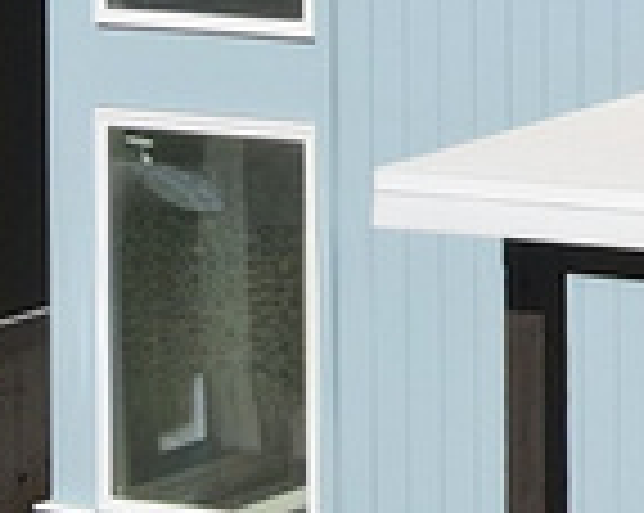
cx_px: 1446
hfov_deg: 10.3
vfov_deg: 9.0
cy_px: -243
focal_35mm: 168
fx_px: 3198
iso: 100
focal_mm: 4.5
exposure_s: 1/1500
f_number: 2.8
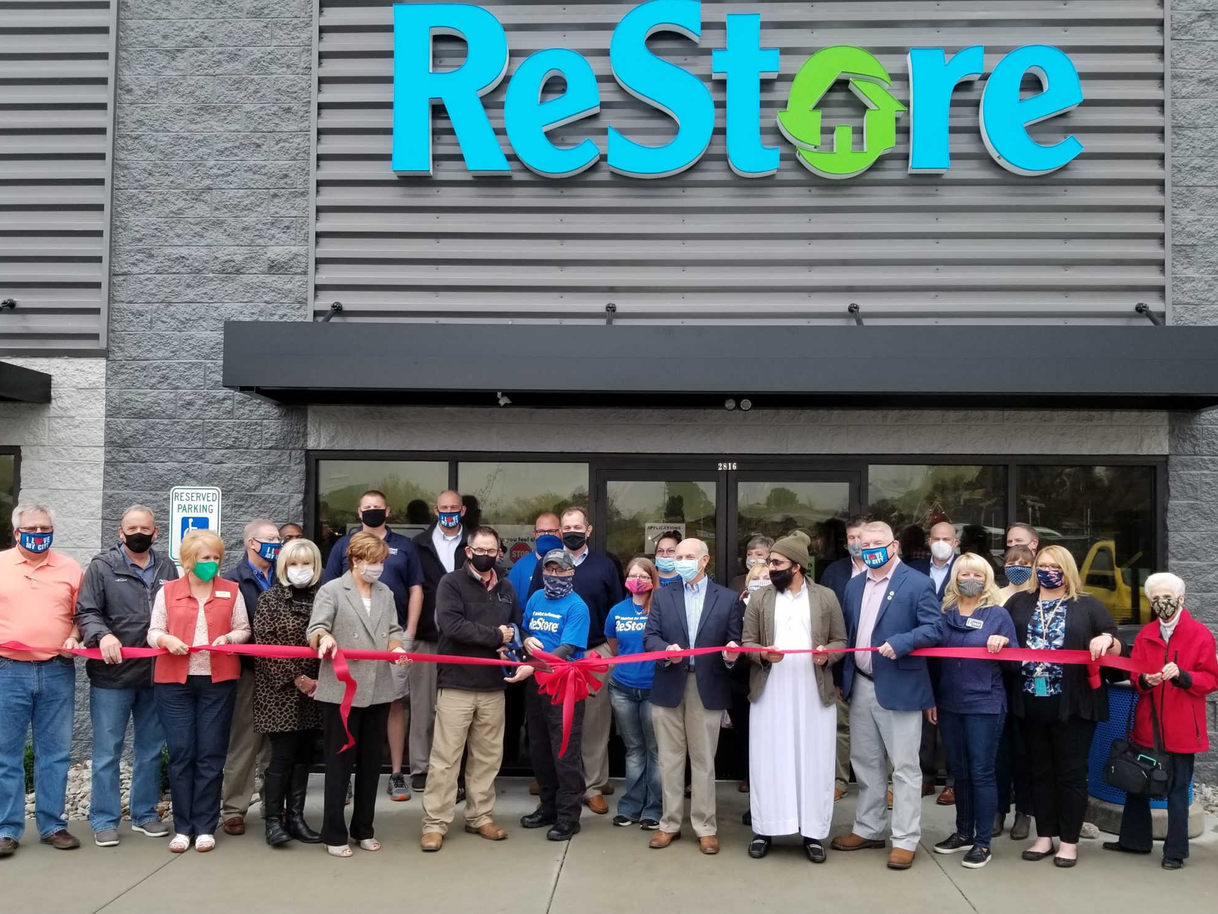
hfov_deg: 65.3
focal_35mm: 27
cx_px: 591
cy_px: 468
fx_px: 950
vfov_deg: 51.3
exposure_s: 1/326
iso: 50
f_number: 1.7
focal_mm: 4.25
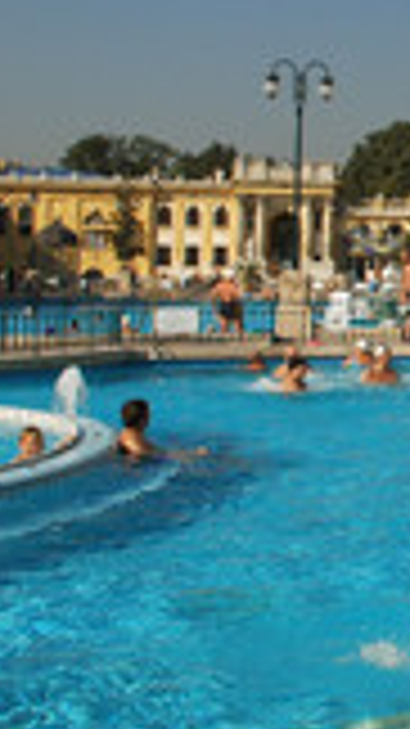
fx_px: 1342
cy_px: 243
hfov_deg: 14.6
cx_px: 804
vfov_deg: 30.2
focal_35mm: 69
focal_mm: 17
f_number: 8
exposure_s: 1/250
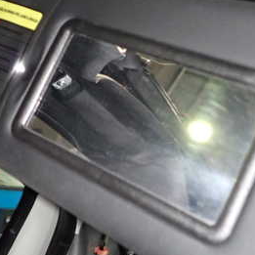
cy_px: 106
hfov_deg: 30.0
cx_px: 131
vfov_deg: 30.0
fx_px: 475
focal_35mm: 57
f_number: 6.3
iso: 500
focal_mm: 5.05
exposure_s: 1/30
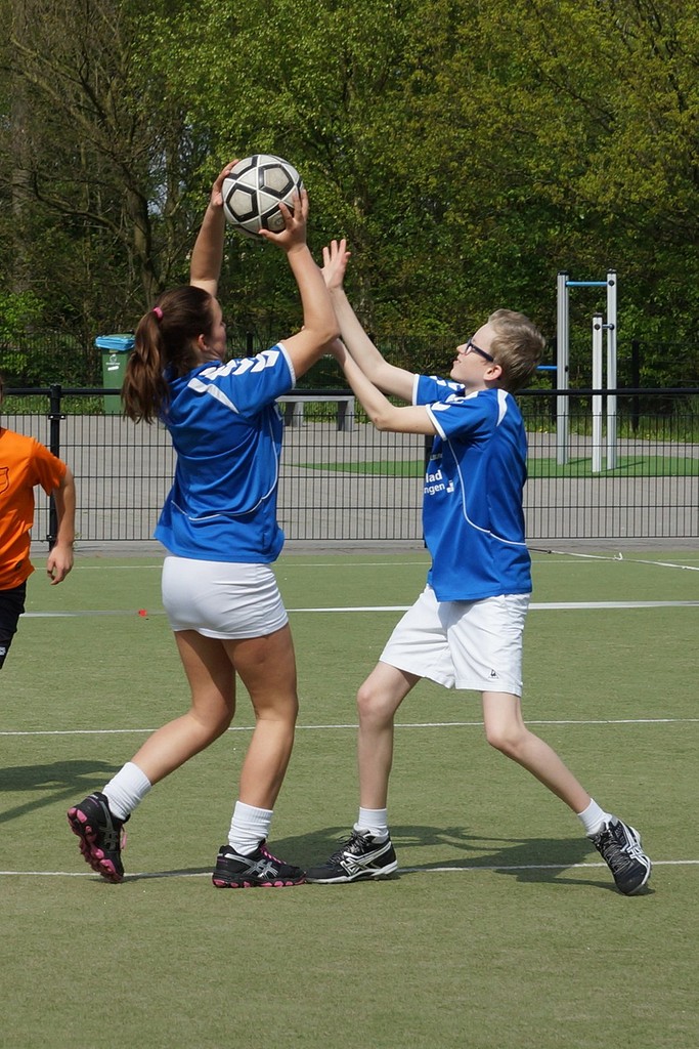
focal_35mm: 75
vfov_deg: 27.0
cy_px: 524
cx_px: 350
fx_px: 2183
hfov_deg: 18.2
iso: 100
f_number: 5.6
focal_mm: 50
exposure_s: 1/800
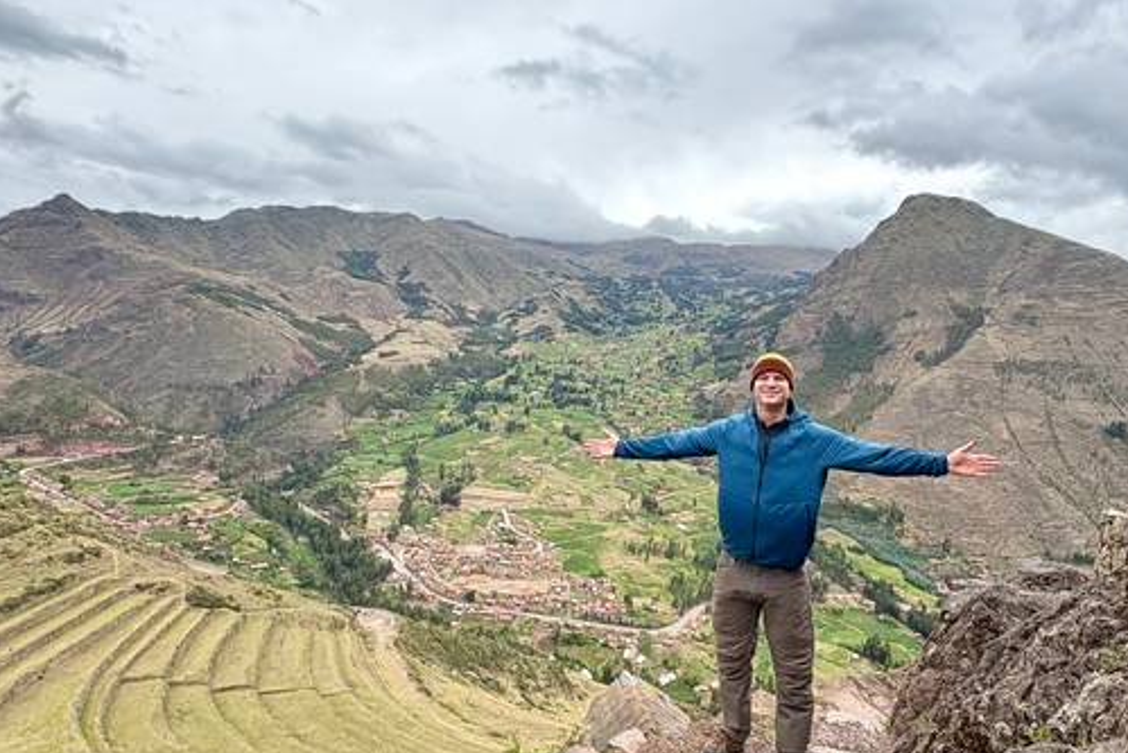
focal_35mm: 21
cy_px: 301
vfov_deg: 59.0
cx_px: 696
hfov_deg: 79.9
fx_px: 658
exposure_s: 1/1976
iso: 50
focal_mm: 2.22
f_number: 2.2
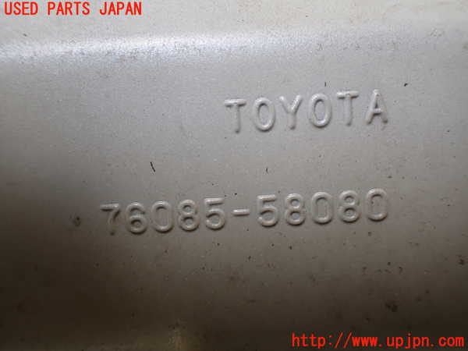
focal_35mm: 30
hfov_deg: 60.0
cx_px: 234
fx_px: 406
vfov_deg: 46.8
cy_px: 176
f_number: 2.3
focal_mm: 5.4
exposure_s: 1/125
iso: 160
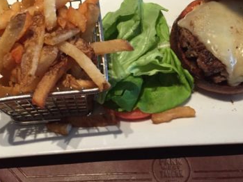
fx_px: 309
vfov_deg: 32.9
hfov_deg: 42.9
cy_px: 92
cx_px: 133
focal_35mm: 44
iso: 250
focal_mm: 4.15
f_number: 2.2
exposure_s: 1/24
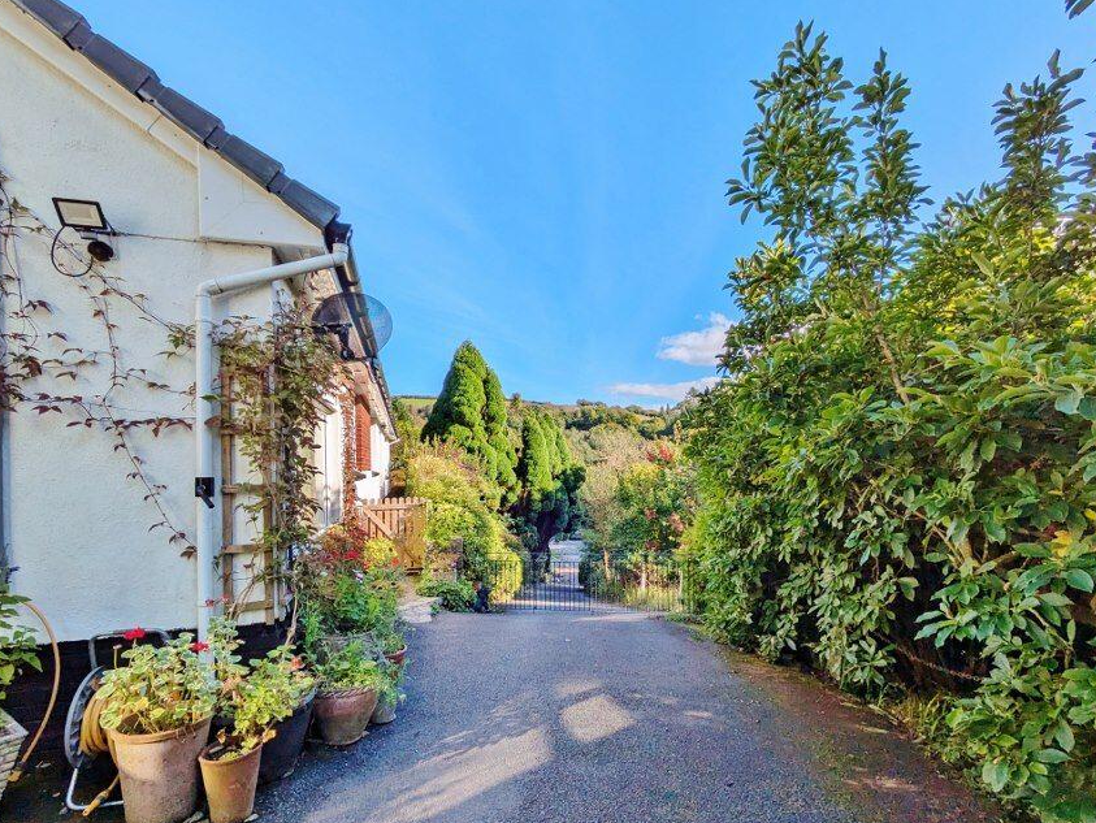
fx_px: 538
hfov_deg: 91.0
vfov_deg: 74.3
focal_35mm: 17
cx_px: 567
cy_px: 474
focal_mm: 1.83
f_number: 2.2
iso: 39
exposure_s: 1/1160
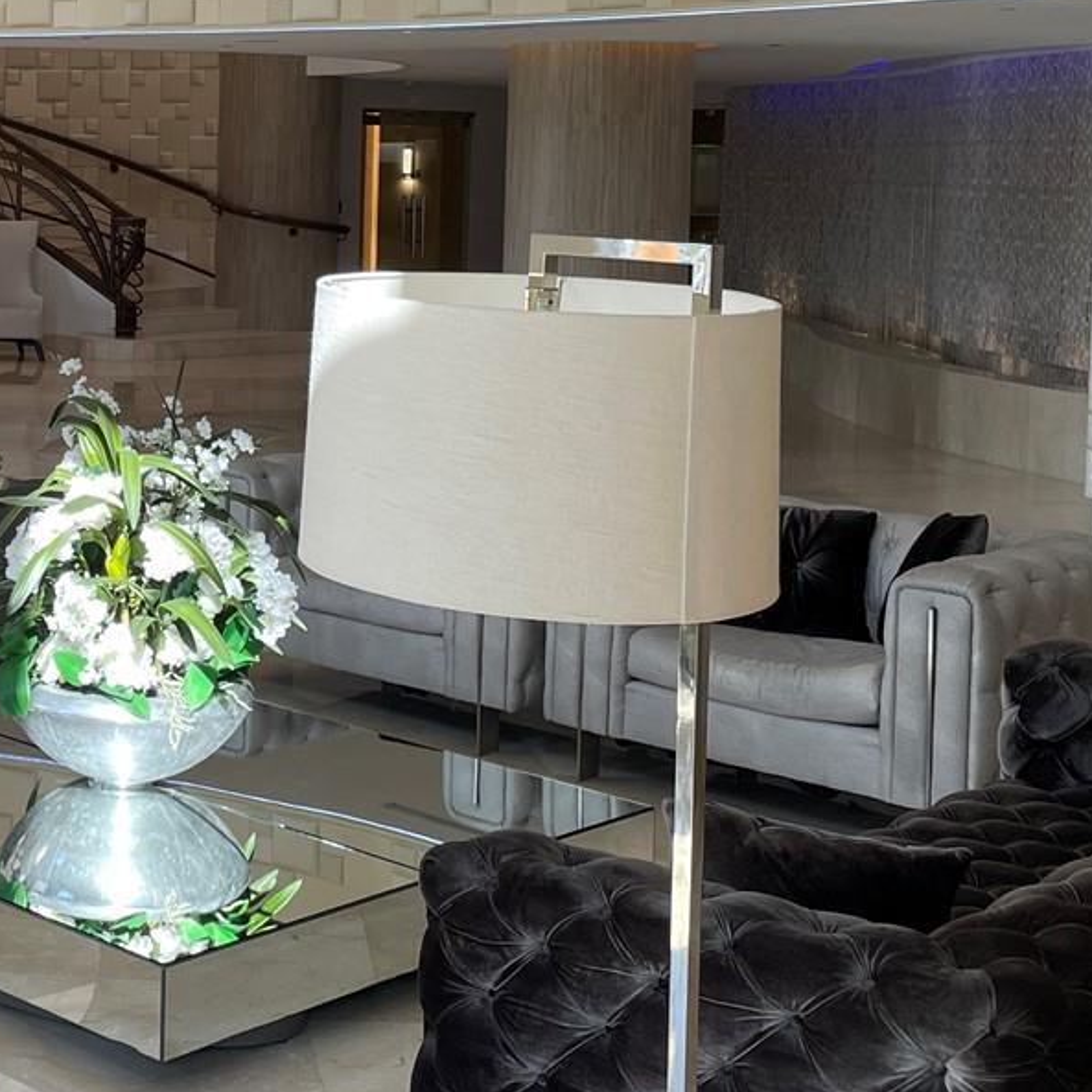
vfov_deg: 27.3
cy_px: 258
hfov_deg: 26.3
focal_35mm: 62
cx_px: 13
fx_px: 2213
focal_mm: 4.2
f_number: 1.6
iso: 50
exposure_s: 1/125
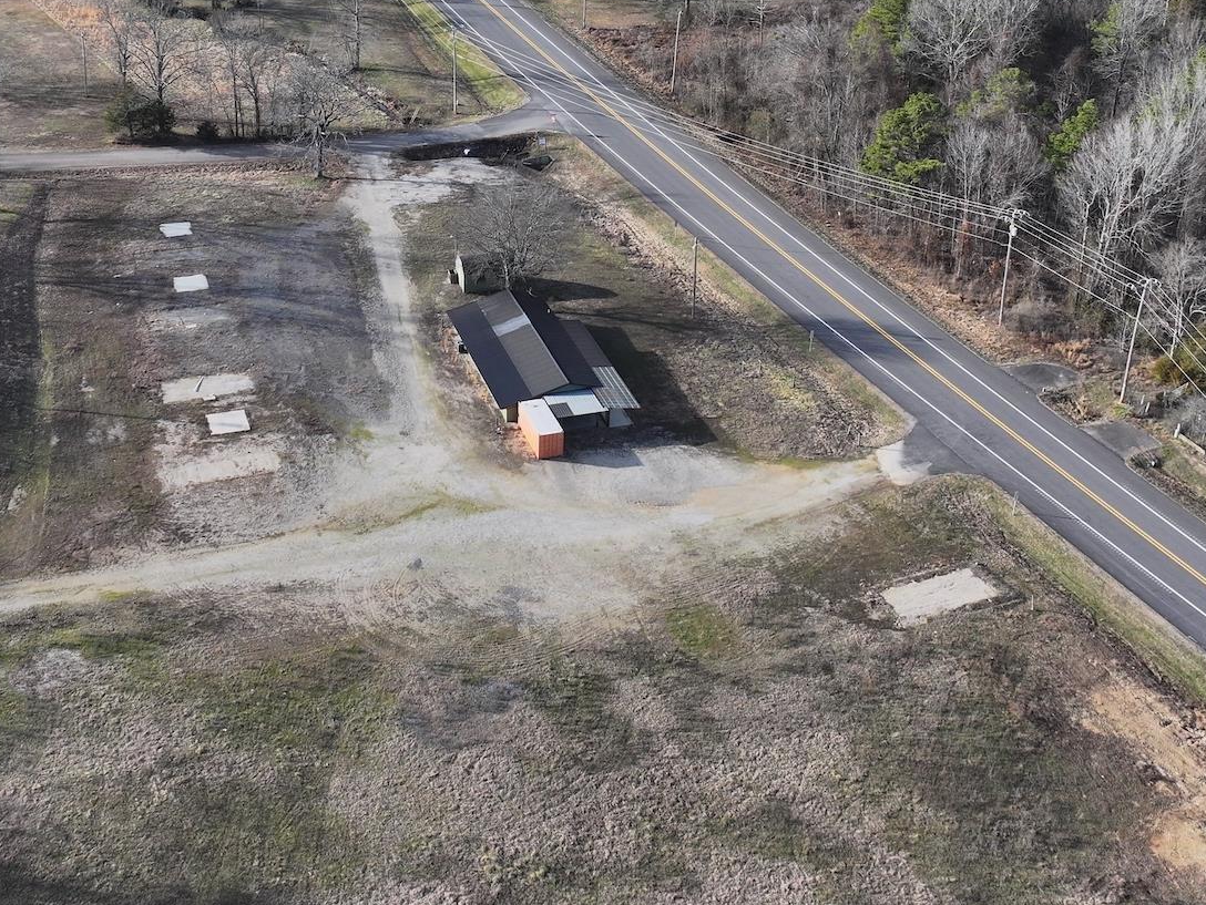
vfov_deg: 34.6
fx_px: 1394
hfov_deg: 46.5
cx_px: 482
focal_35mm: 40
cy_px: 155
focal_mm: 12.29
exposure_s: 1/1600
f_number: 2.8
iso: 200
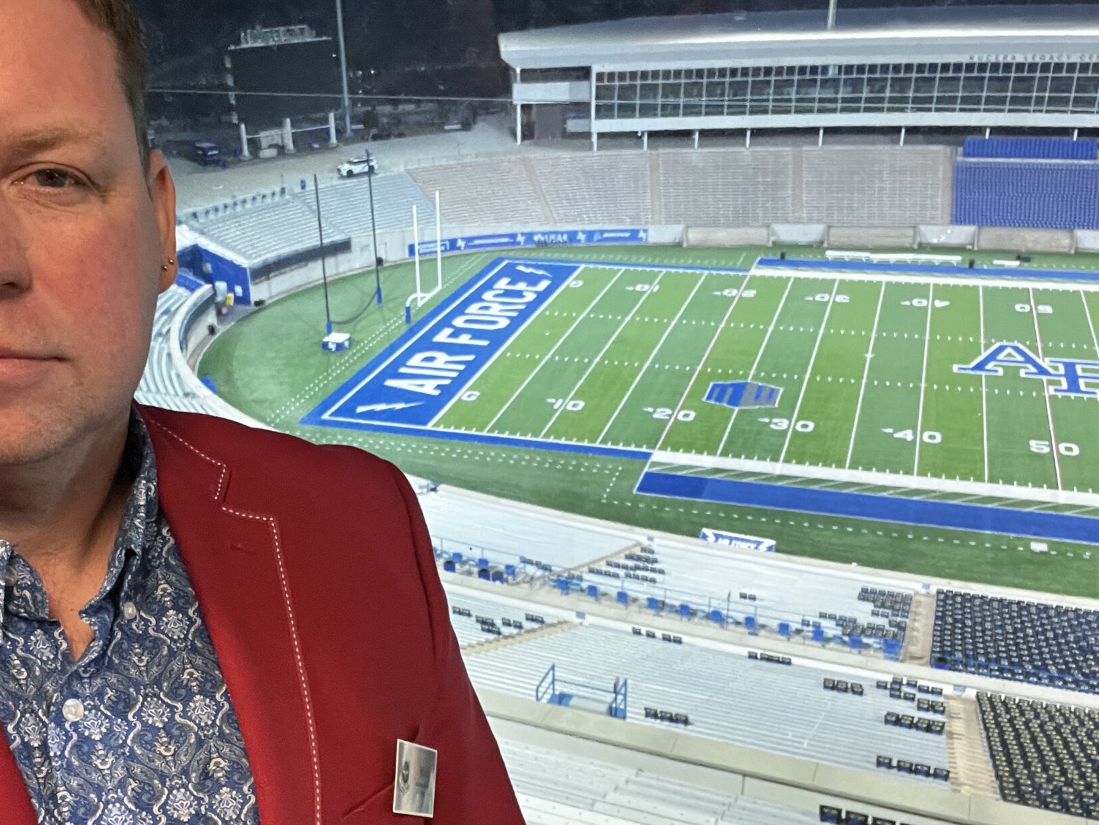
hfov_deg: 51.2
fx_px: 1143
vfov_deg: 39.3
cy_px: 538
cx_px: 480
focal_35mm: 36
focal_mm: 2.71
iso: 400
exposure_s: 1/40
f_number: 2.2
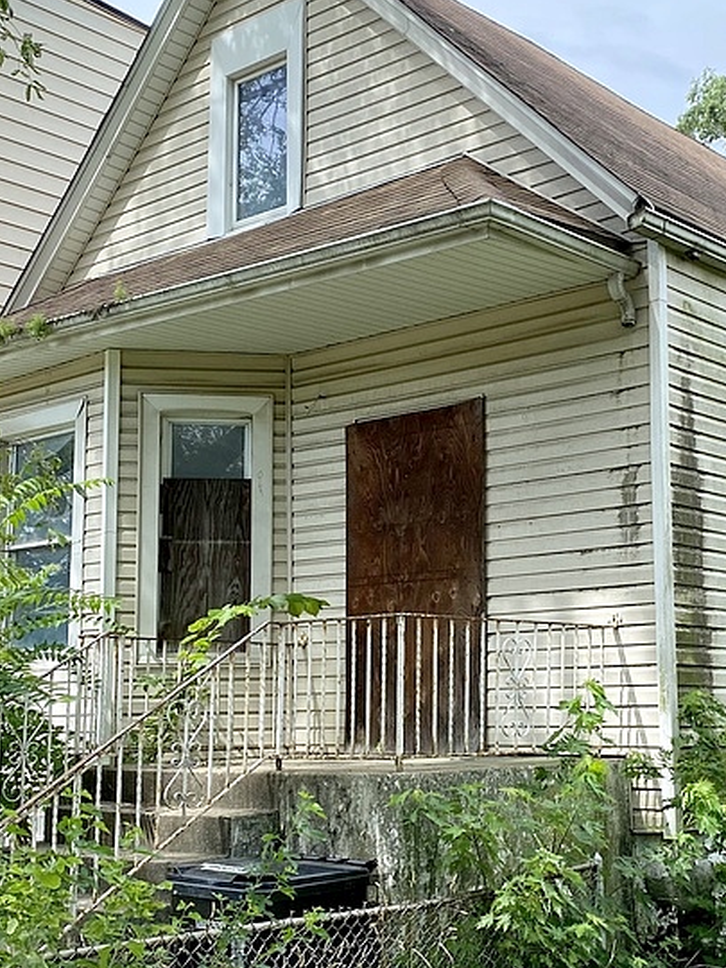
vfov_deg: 36.7
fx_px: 1454
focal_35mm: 52
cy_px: 570
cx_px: 507
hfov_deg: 27.8
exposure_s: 1/1412
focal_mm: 4.25
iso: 32
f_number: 1.8
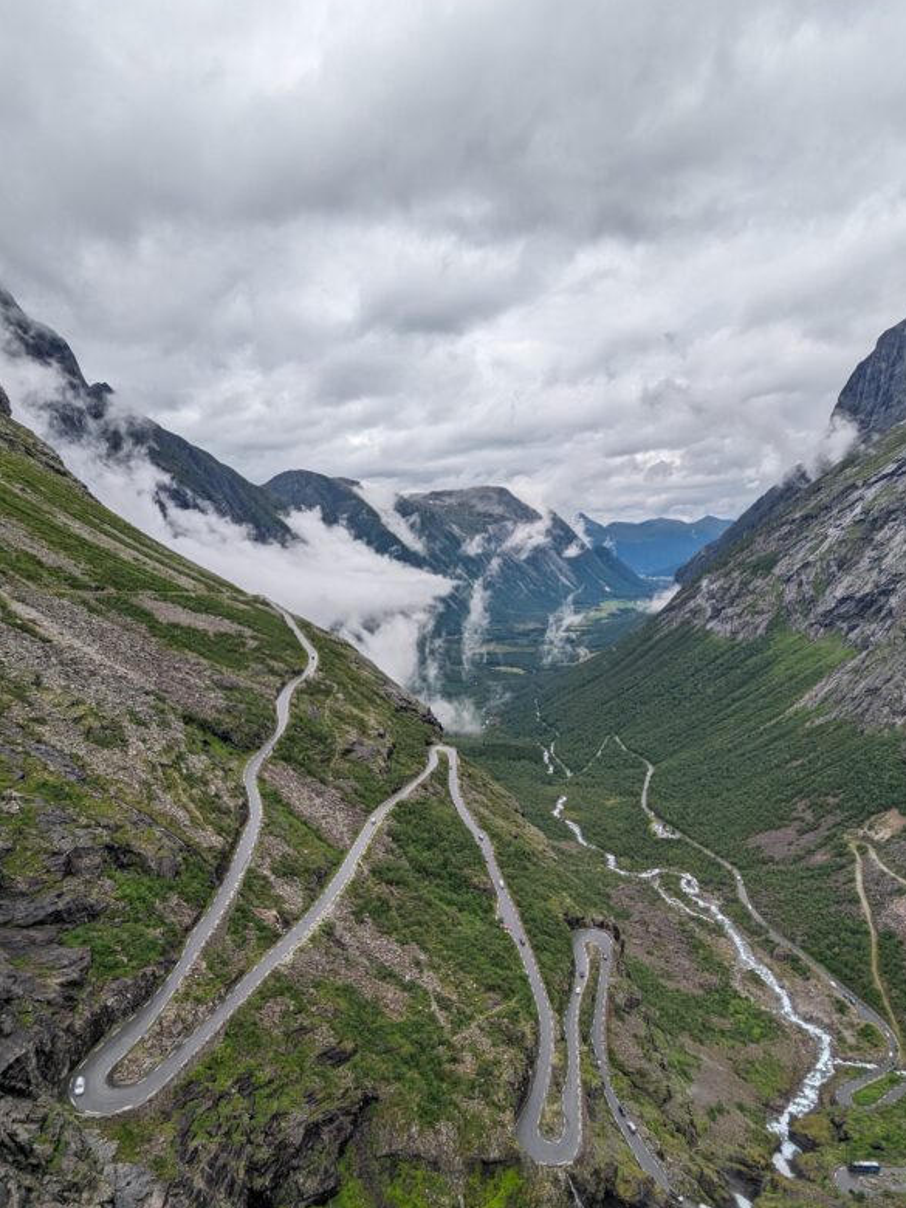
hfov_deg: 63.4
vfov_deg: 78.1
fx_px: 733
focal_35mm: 21
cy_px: 725
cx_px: 469
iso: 47
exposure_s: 1/1348
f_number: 2.2
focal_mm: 2.35
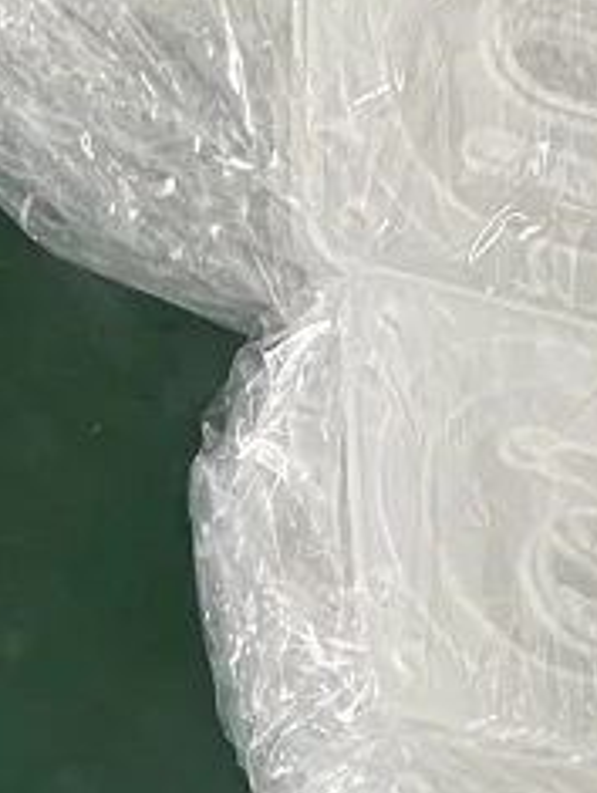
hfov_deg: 9.4
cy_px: 1795
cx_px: 415
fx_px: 3646
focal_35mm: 159
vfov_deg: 10.8
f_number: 1.6
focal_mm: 4.2
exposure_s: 1/85
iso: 125
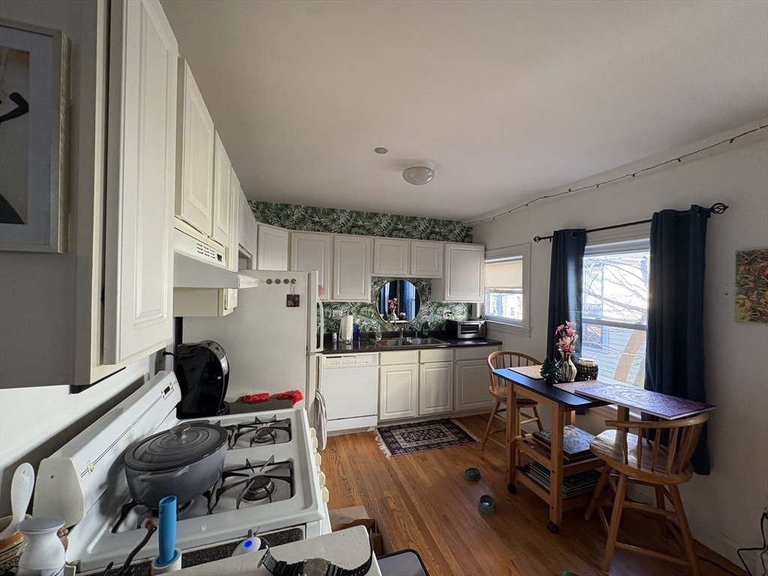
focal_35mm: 14
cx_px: 384
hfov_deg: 102.1
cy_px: 288
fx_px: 311
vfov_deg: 85.7
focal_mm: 2.22
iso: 250
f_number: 2.2
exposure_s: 1/60
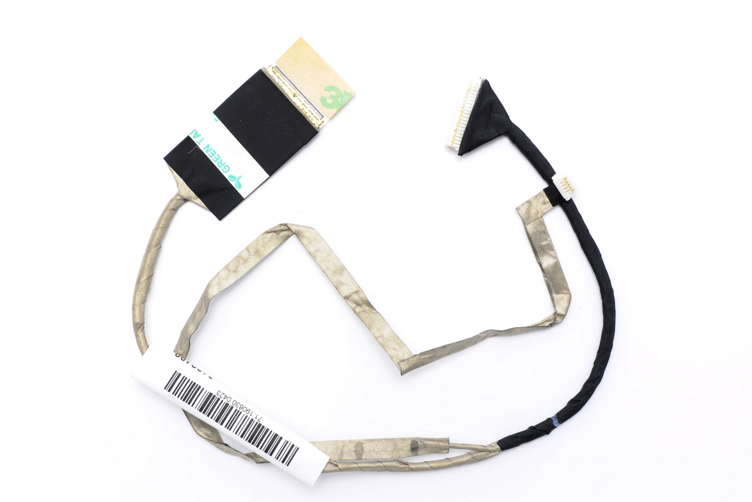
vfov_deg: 25.3
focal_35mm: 54
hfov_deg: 37.2
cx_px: 370
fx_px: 1118
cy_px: 251
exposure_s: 1/30
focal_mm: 35
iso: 280
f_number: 9
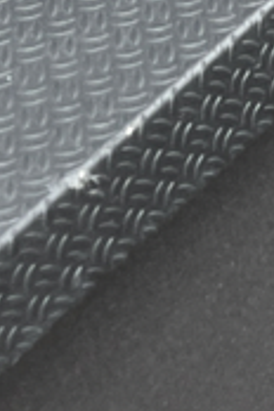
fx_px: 2272
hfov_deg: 6.3
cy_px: 446
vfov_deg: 10.2
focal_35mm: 199
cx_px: 857
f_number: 1.5
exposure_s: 1/121
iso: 80
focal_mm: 5.7
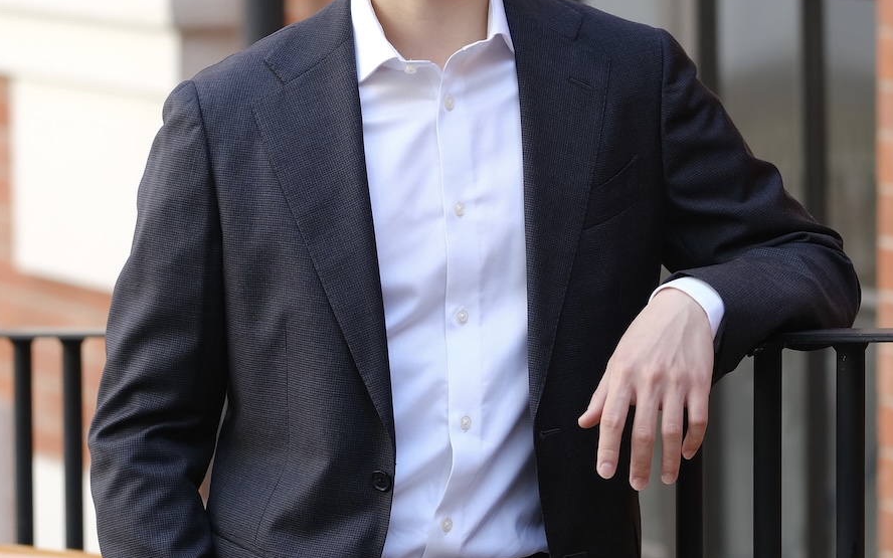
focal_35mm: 63
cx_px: 446
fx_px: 1533
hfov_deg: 32.5
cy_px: 63
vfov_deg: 20.3
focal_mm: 55
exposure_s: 1/1400
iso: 400
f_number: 1.7
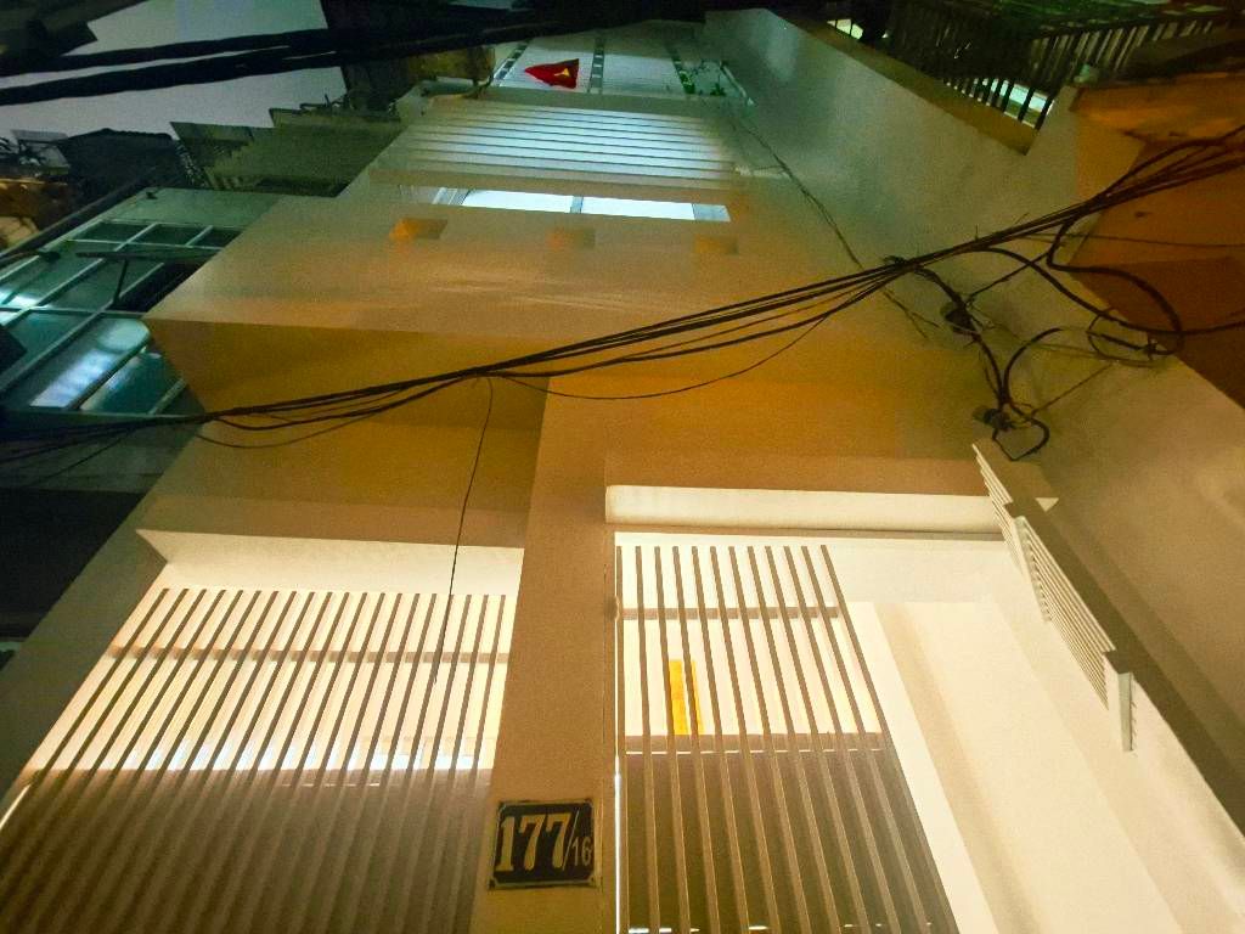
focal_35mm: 13
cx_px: 622
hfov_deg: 106.2
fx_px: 468
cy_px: 467
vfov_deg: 89.9
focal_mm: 2.2
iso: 3200
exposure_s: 1/20
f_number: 2.2
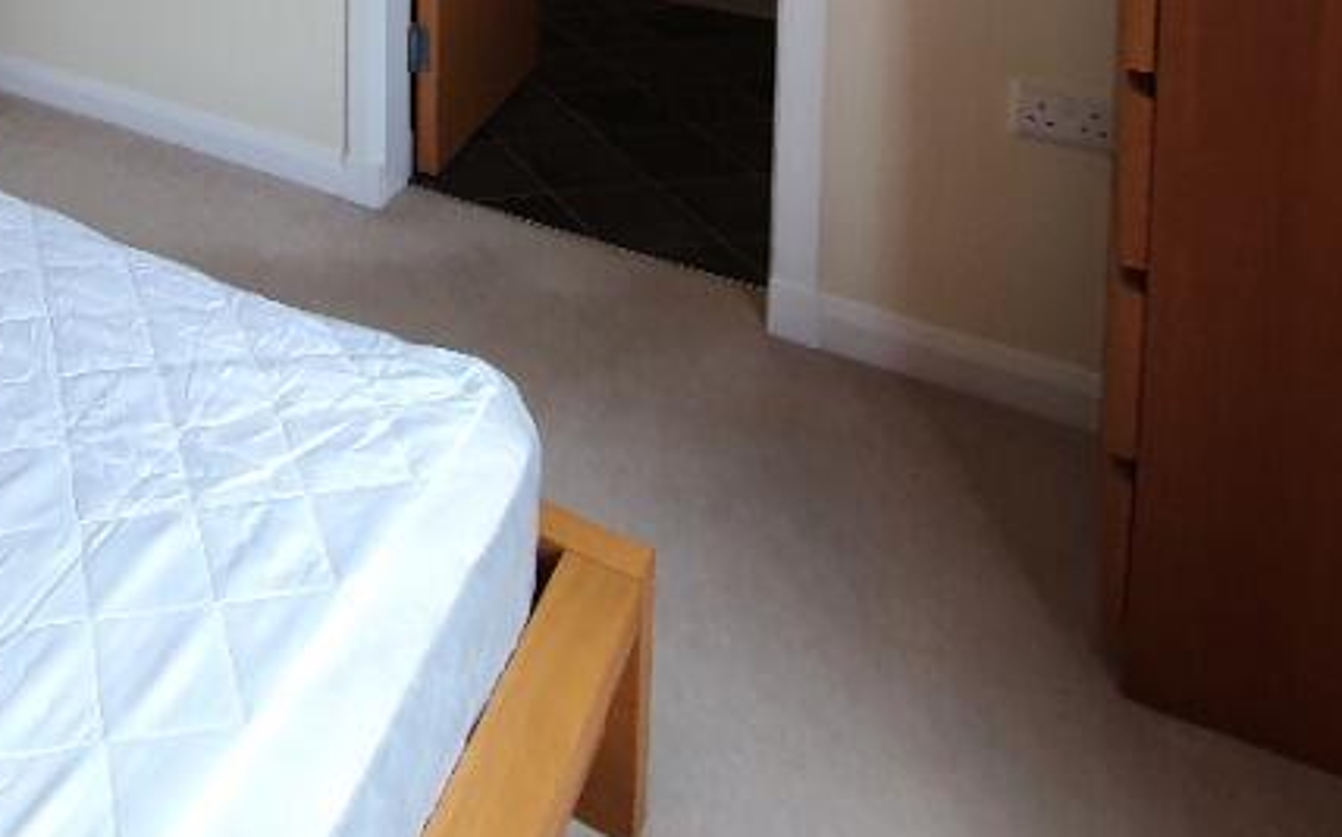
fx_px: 1206
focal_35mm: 33
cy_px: -354
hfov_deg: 50.7
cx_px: 103
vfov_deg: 28.3
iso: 50
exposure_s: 1/50
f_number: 2.2
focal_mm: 1.8
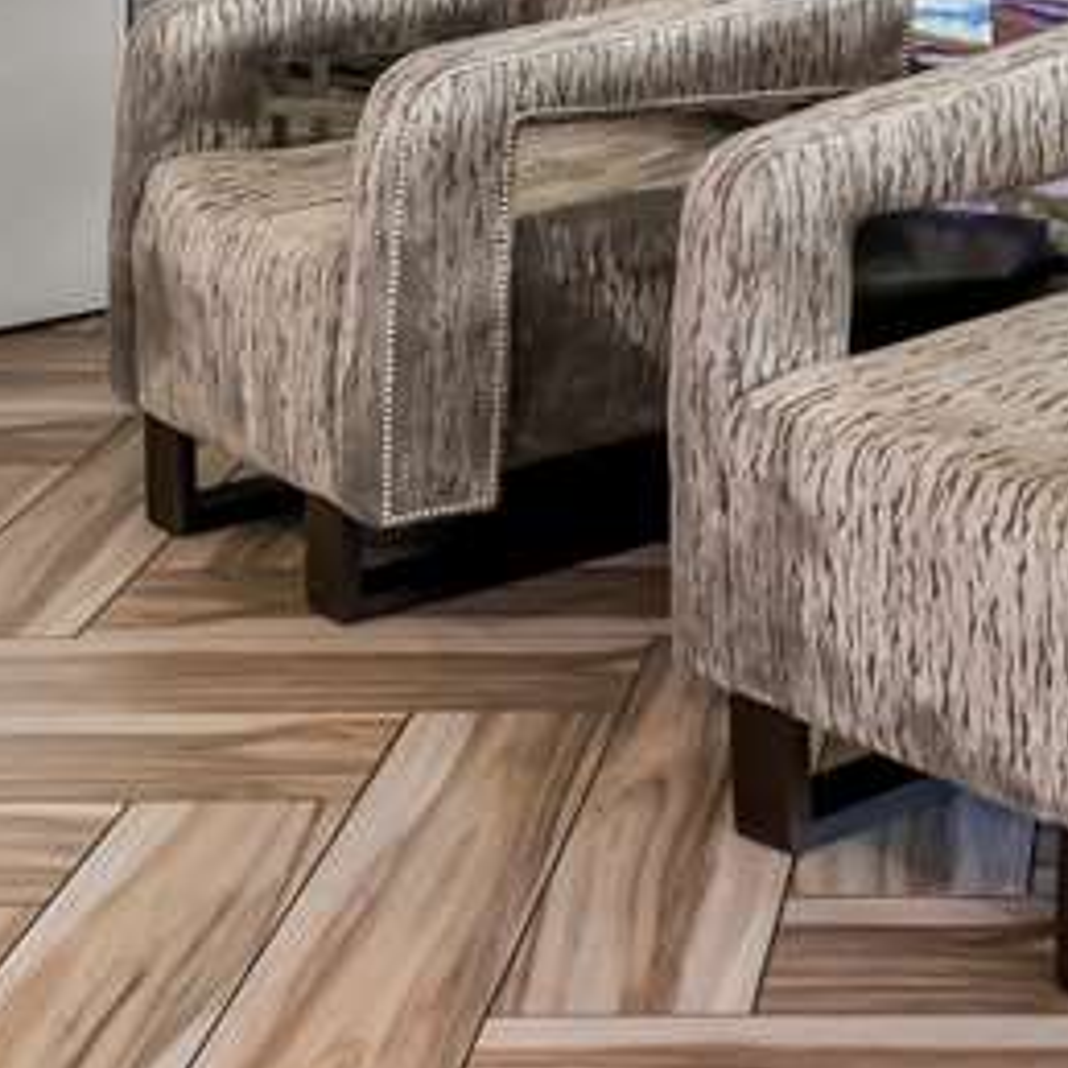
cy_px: -124
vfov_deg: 31.7
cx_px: 967
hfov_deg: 34.0
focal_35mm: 47
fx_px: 1641
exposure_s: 1/3
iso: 400
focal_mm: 14
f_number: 8
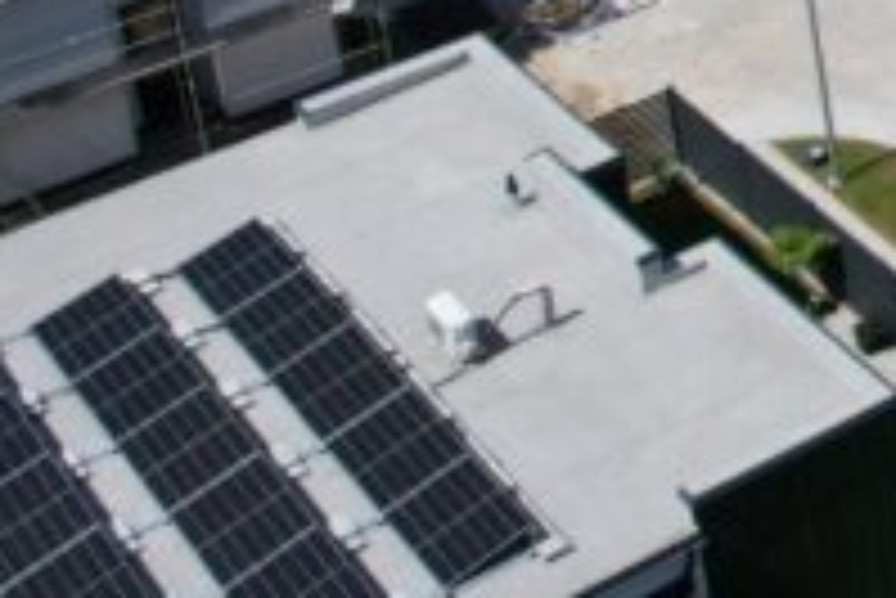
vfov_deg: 11.1
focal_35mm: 113
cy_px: -564
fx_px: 2814
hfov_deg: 14.6
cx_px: 1855
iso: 110
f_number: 2.8
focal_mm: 8.38
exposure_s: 1/2500
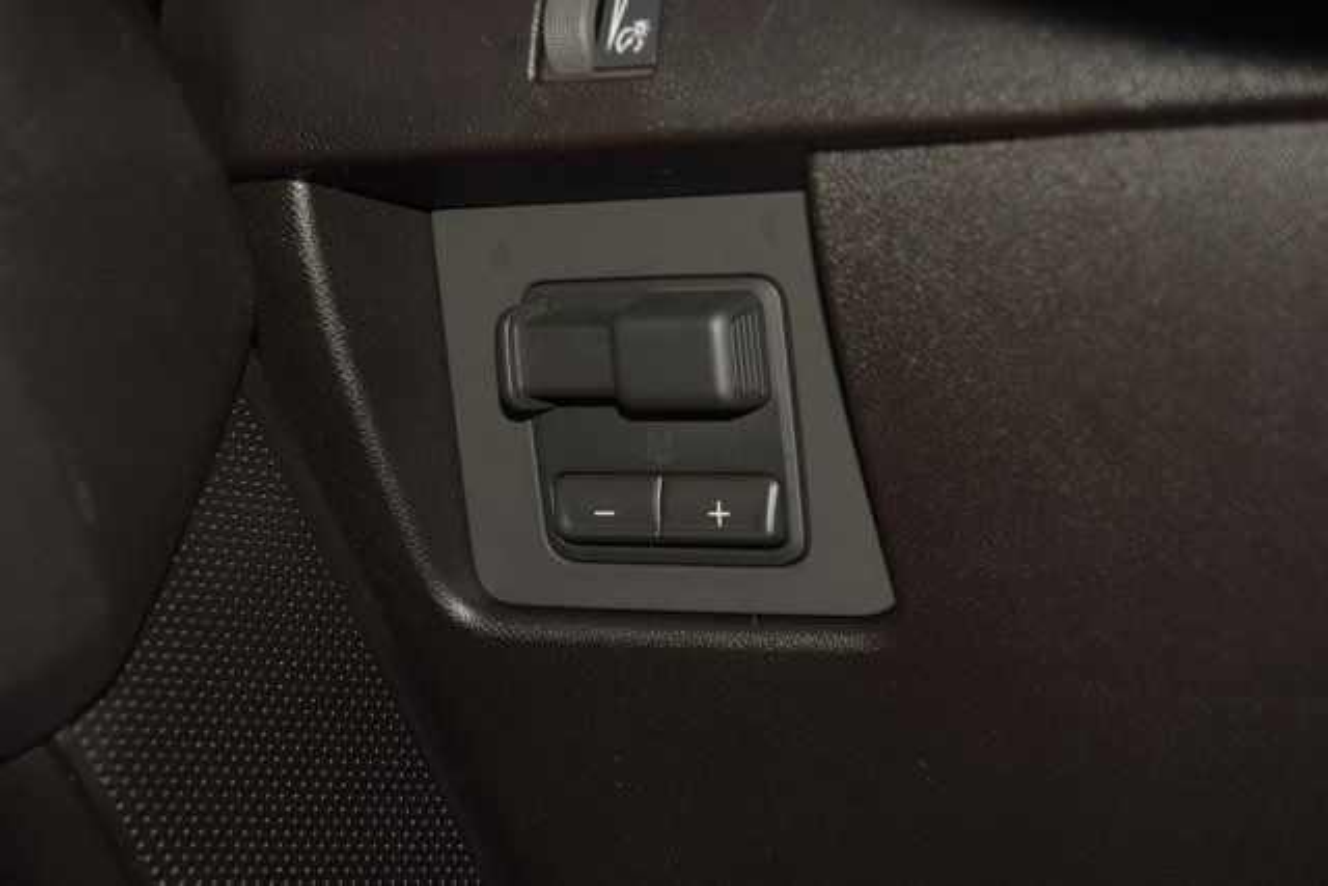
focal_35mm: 105
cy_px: 443
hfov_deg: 19.5
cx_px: 664
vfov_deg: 13.0
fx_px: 3874
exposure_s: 1/125
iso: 100
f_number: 8
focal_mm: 70
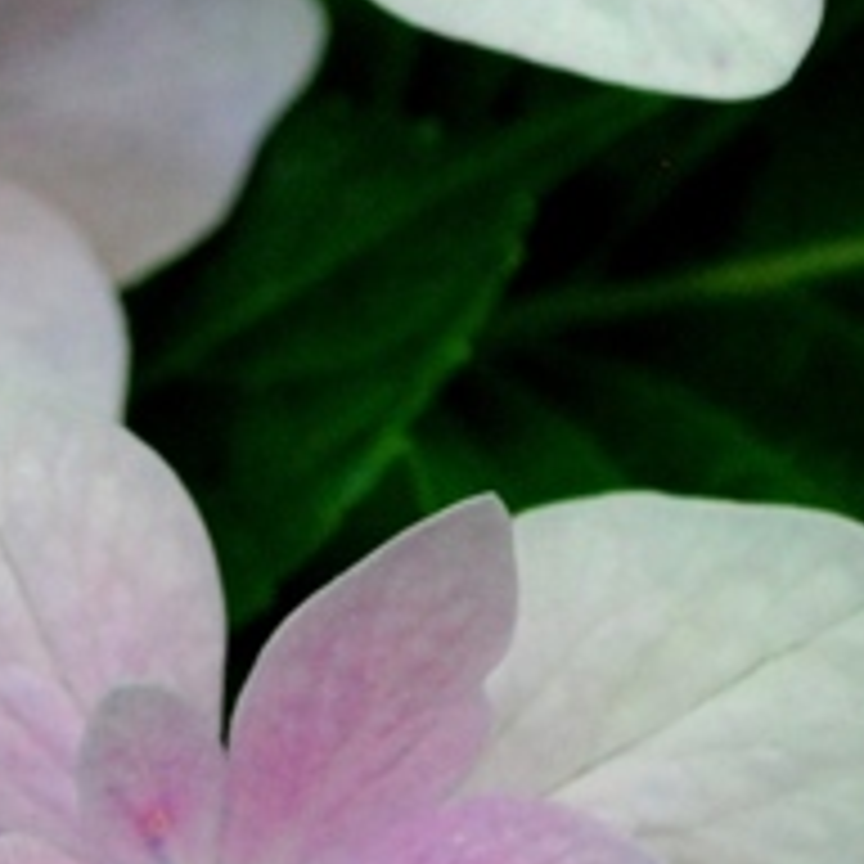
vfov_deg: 5.4
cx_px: -504
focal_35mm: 326
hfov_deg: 5.3
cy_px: 362
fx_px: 9206
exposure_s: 1/50
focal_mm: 48
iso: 800
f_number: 5.3
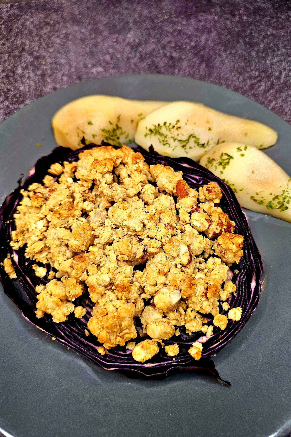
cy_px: 218
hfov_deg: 53.1
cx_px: 151
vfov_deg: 73.7
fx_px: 291
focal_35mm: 24
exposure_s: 1/50.3
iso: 100
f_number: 1.7
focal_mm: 6.3
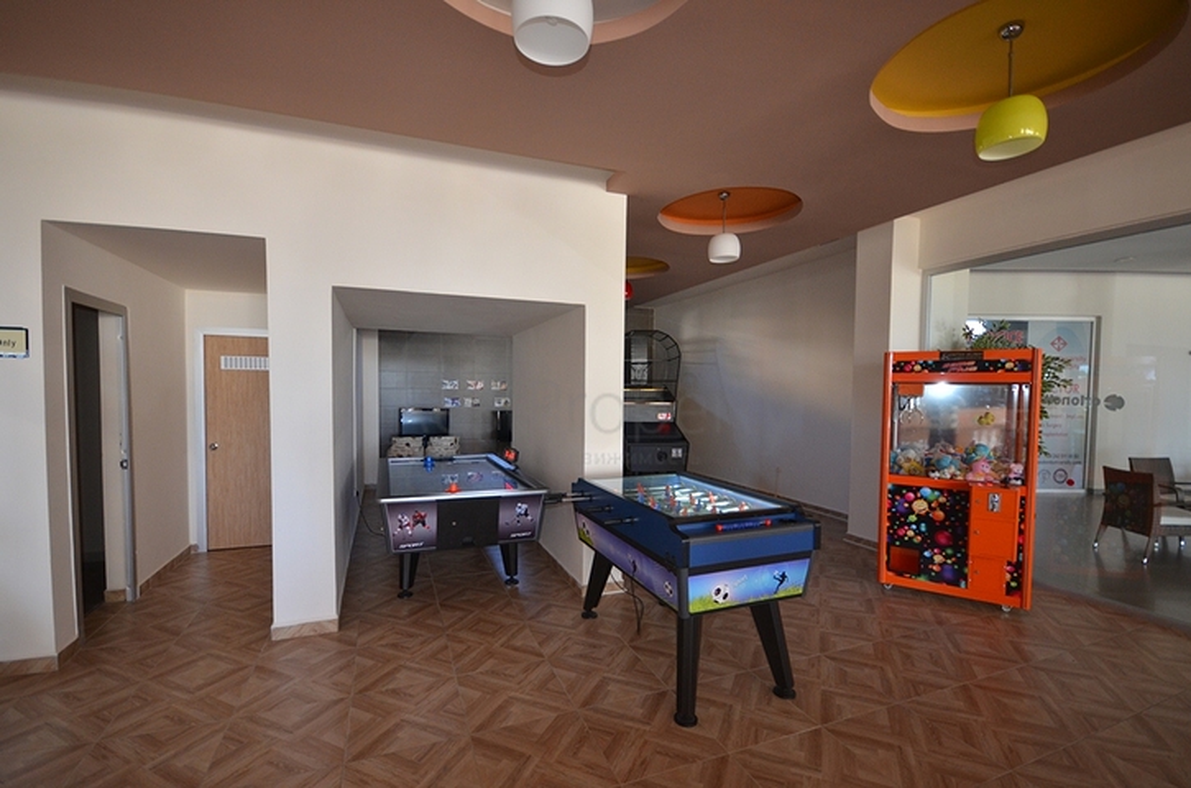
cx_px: 596
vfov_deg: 77.1
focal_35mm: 15
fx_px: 495
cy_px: 394
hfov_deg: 100.5
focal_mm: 10
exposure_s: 1/60
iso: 800
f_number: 4
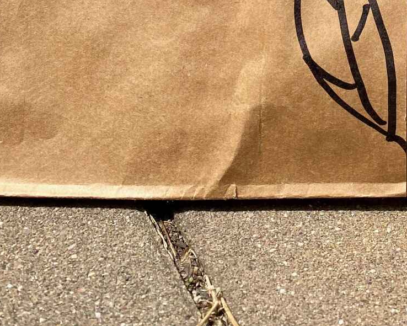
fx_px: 976
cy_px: -165
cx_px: 411
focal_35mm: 81
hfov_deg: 22.6
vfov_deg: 17.1
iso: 32
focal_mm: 4.25
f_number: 1.8
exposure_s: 1/3984
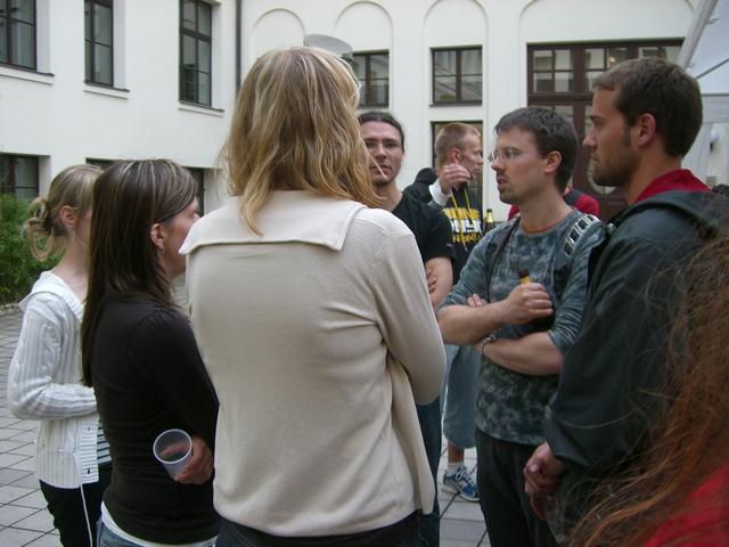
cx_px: 364
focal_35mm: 38
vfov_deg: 37.7
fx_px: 800
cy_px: 274
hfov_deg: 49.0
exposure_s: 1/80
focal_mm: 6.2
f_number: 2.7
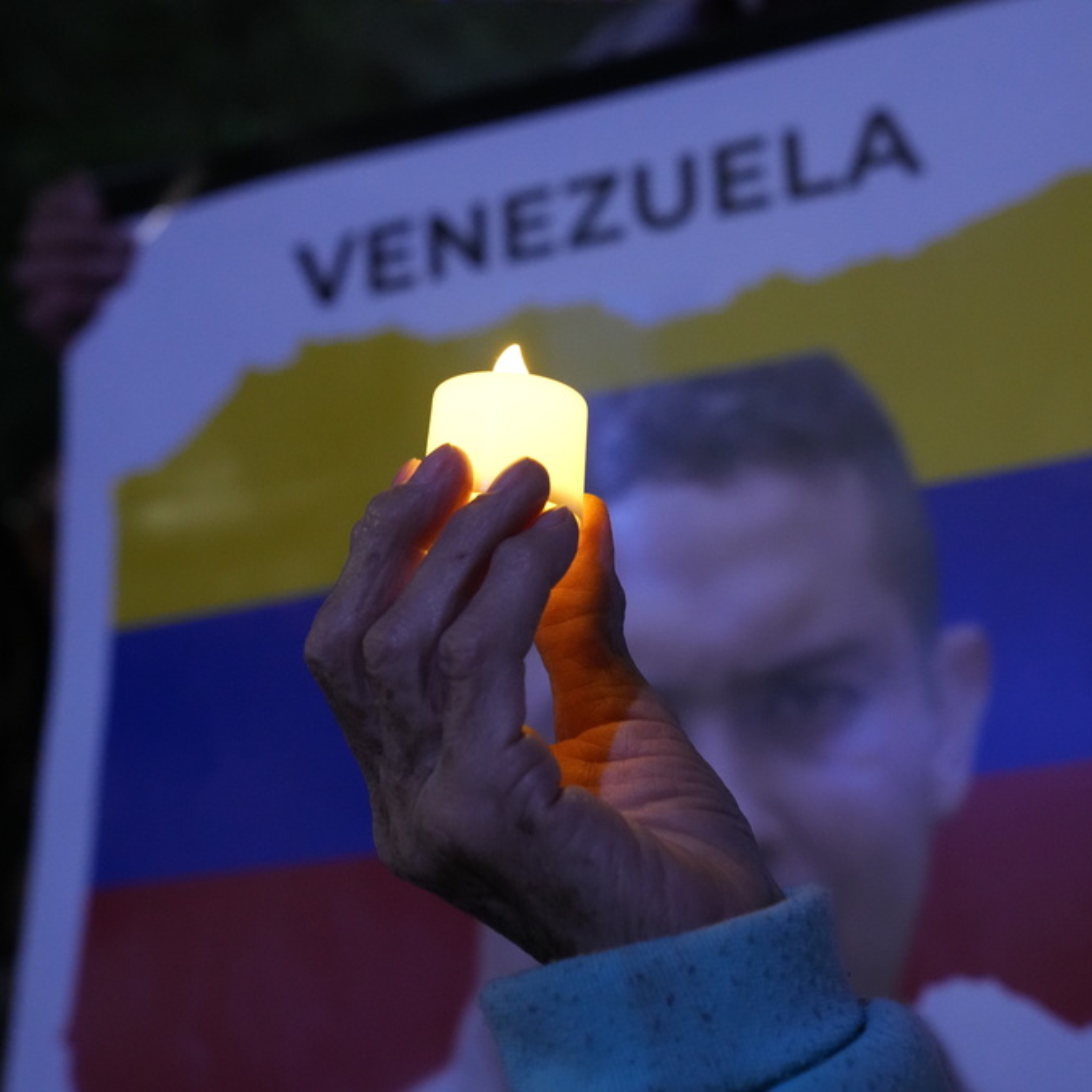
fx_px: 2534
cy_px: 540
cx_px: 614
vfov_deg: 24.3
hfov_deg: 24.3
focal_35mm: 71
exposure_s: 1/40
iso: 5000
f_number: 5.6
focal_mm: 55
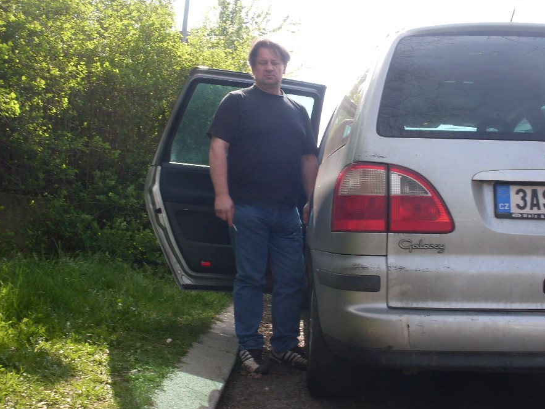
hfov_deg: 42.8
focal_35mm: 44
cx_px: 311
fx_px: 693
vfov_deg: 32.8
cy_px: 184
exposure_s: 1/60
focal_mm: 6.3
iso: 80
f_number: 8.4
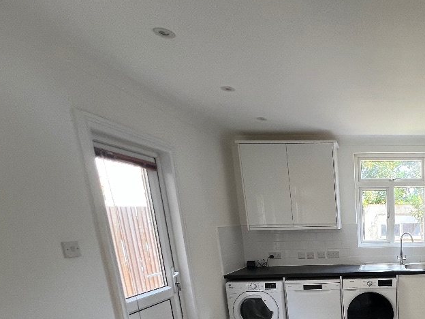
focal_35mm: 25
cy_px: 299
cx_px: 399
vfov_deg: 47.9
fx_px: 307
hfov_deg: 57.3
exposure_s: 1/99
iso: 80
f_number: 1.8
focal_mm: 1.57
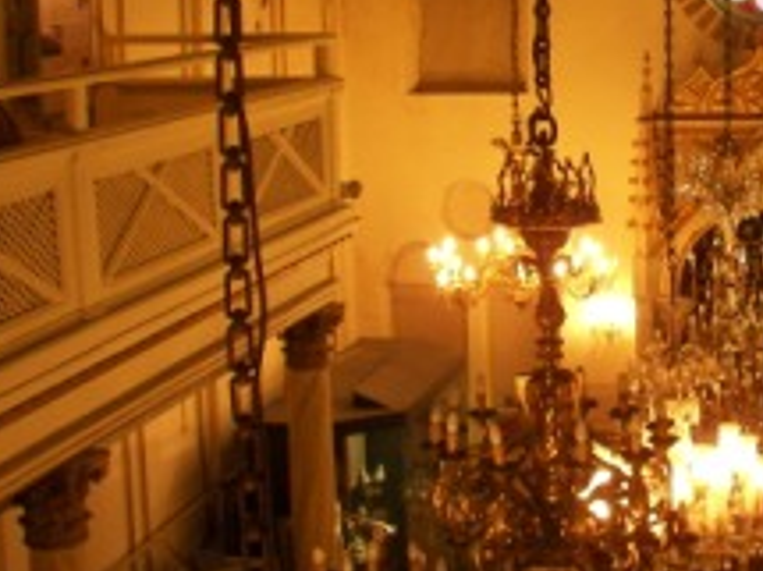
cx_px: 628
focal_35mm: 75
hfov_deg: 25.5
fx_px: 1652
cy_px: 153
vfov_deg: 19.5
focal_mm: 6
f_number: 2.8
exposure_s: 1/20
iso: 100
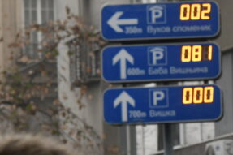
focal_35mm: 214
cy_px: 140
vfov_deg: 6.4
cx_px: 390
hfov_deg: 9.3
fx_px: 1384
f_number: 8
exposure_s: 1/800
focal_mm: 60
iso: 800
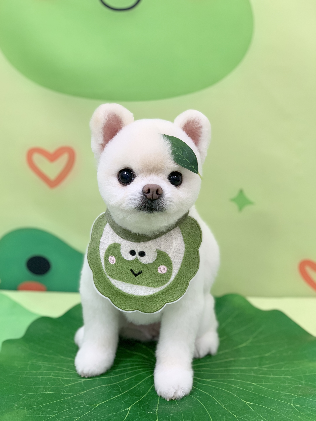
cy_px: 210
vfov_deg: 36.8
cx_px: 158
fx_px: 633
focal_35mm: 52
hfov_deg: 28.0
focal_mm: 6
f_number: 2.4
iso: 64
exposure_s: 1/60
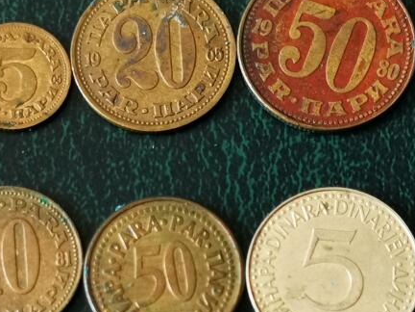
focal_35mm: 107
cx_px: 204
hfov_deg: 18.4
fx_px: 1283
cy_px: 384
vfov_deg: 13.4
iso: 160
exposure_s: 1/50
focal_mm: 5.56
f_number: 4
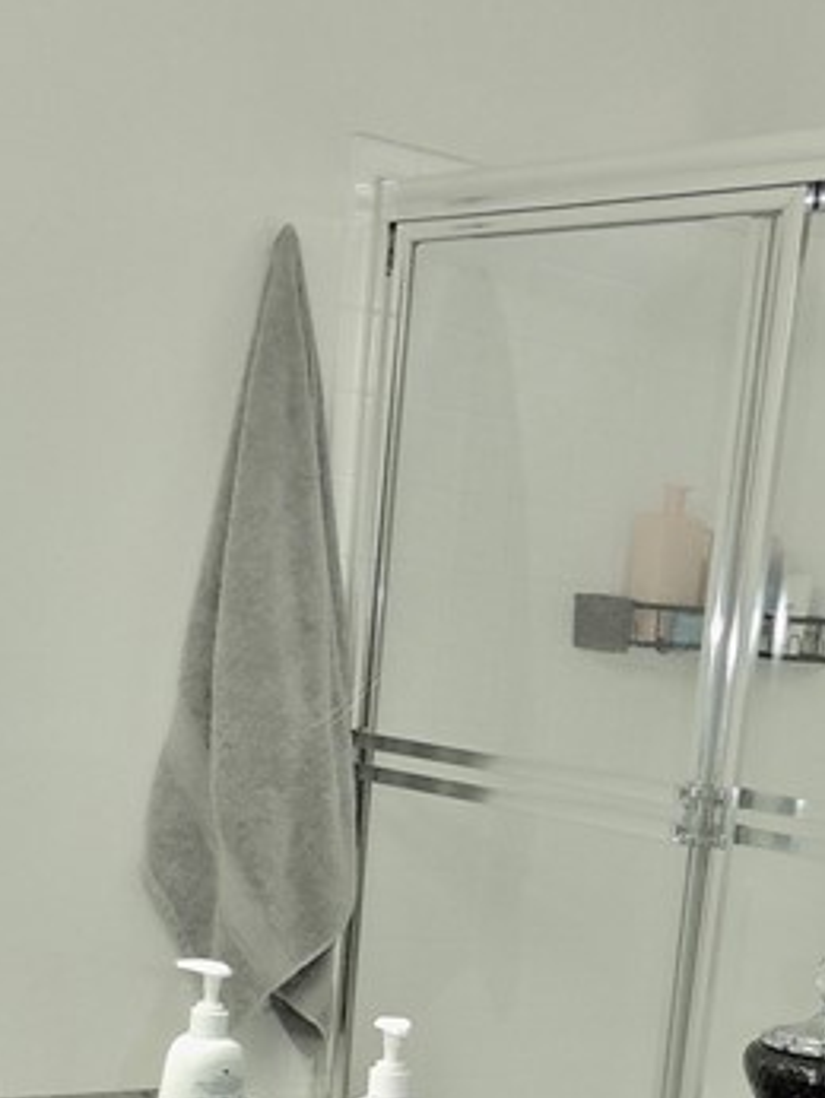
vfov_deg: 24.8
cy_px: 1307
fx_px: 2253
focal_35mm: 71
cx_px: 482
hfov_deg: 20.7
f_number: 3
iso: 160
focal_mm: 4.3
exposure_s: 1/40
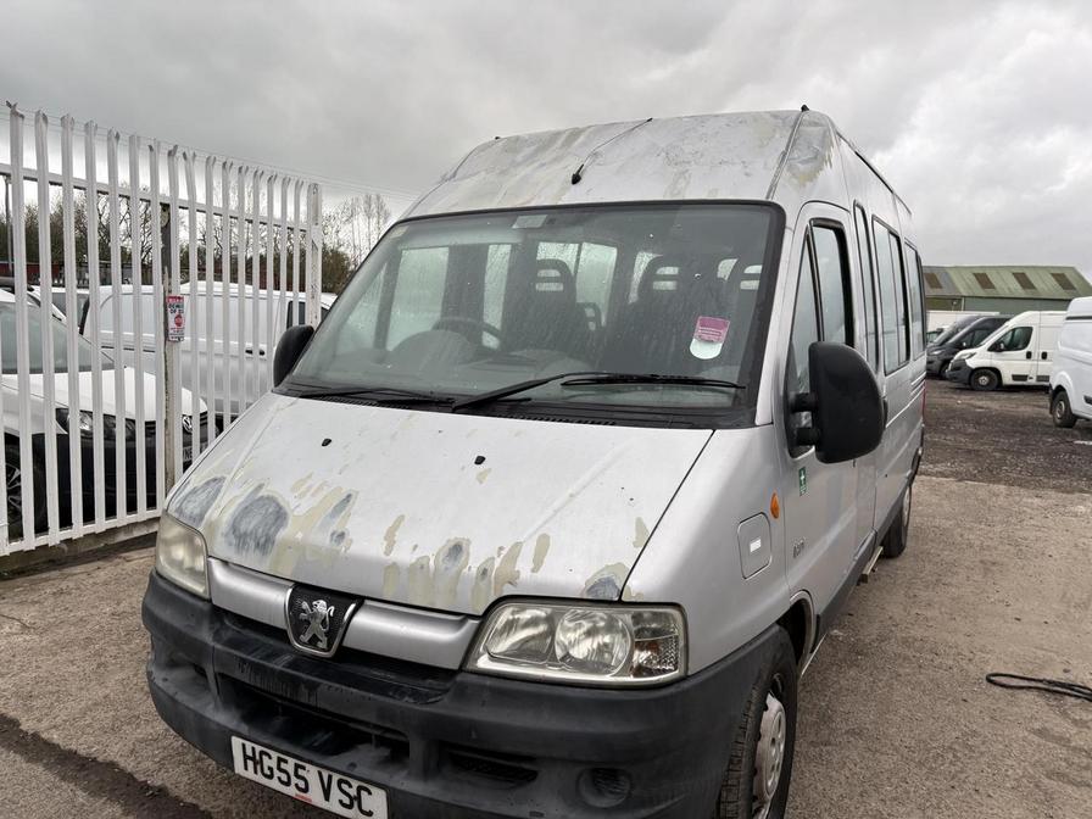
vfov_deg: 53.1
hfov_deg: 67.3
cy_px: 410
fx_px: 820
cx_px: 546
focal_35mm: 26
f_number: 1.6
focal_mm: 5.96
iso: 40
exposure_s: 1/206
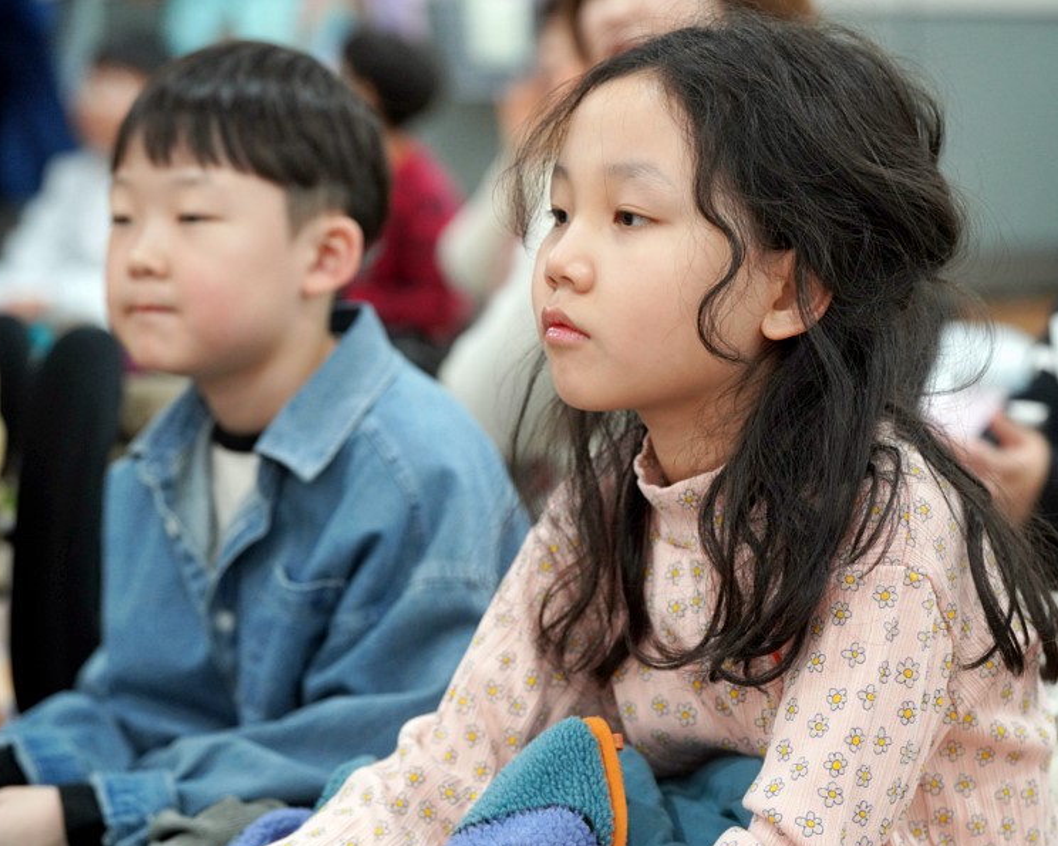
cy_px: 425
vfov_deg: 15.2
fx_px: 3162
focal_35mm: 101
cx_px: 617
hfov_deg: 19.0
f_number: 4
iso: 2500
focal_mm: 89
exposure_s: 1/160
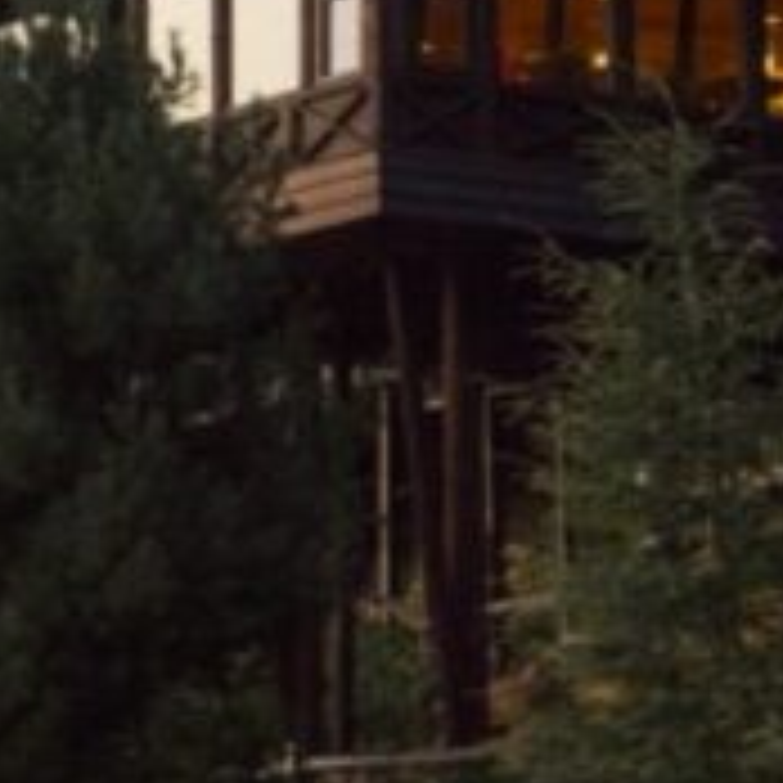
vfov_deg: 8.9
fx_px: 5016
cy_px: 342
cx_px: 1323
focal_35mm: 196
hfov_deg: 8.6
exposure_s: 1/200
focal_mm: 50
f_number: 2.8
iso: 1250
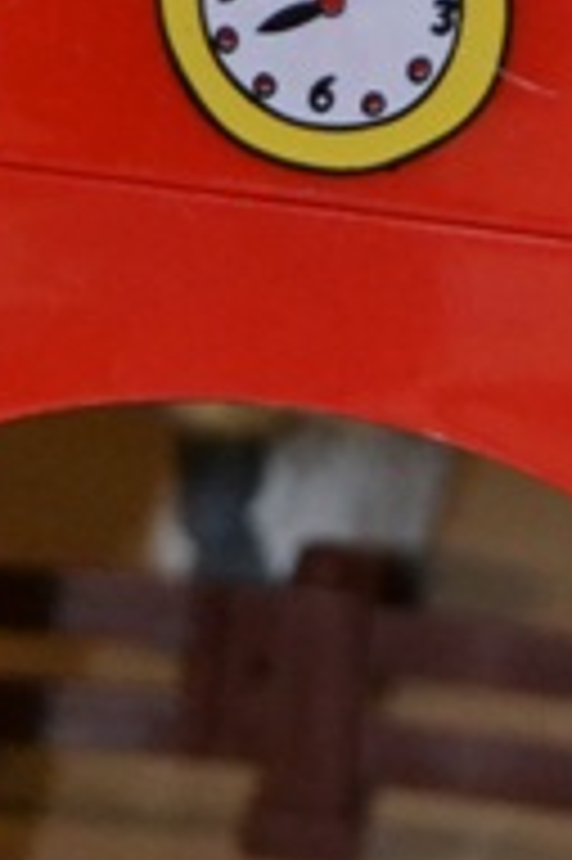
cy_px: 1216
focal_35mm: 332
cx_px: 225
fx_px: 7927
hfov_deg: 4.1
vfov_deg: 6.2
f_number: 5.6
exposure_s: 1/60
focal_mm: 55
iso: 2800
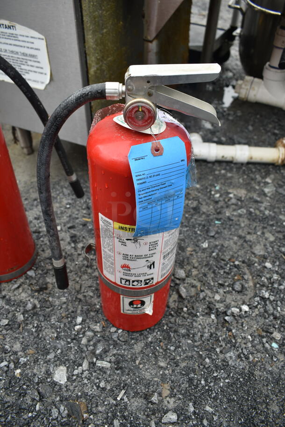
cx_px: 142
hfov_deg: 48.0
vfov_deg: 67.3
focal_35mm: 27
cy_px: 214
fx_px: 320
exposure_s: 1/100
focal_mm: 18
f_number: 5
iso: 100
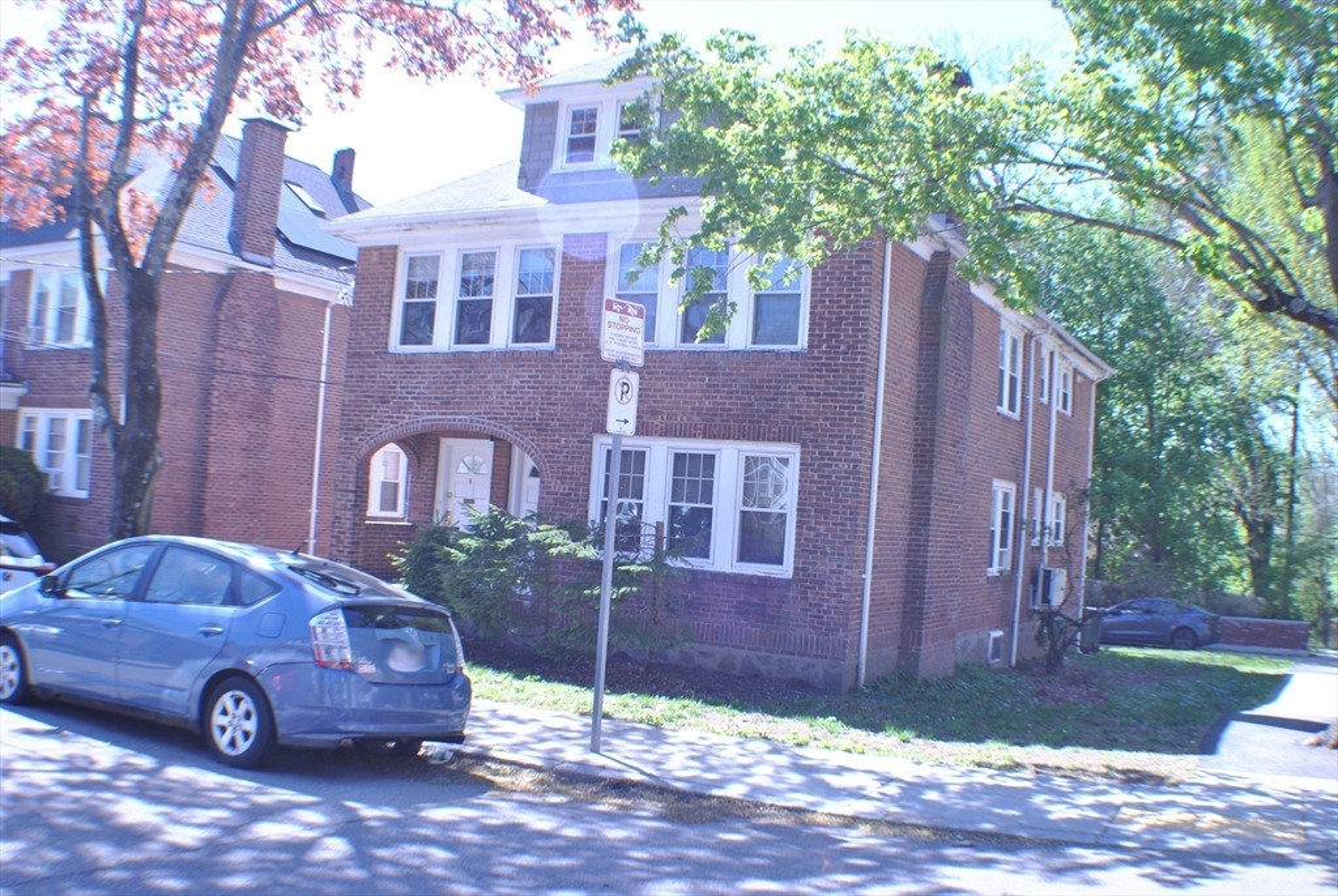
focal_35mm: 51
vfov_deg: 26.6
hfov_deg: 38.8
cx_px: 669
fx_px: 1898
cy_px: 448
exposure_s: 1/100
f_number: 5
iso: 100
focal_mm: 34
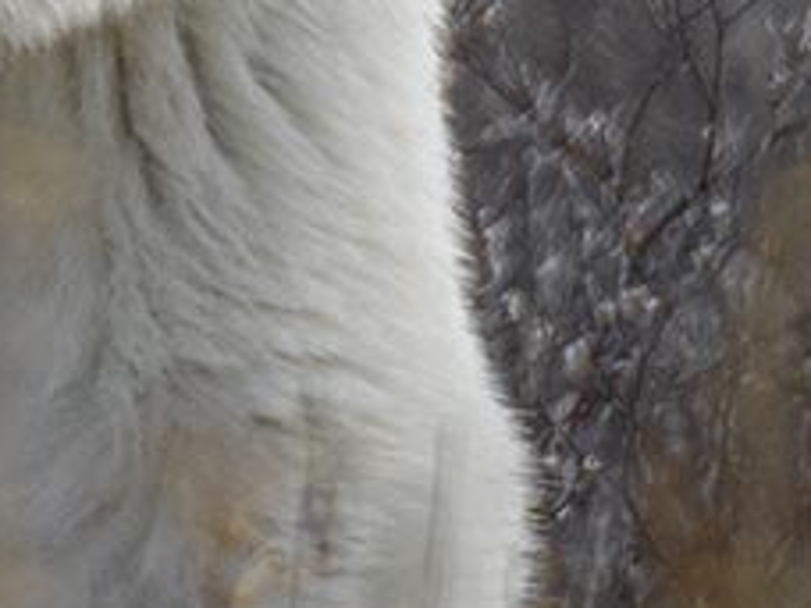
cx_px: -203
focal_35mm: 4558
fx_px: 106787
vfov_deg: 0.3
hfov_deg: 0.4
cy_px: -85
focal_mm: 600
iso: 800
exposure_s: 1/1000
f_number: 6.3
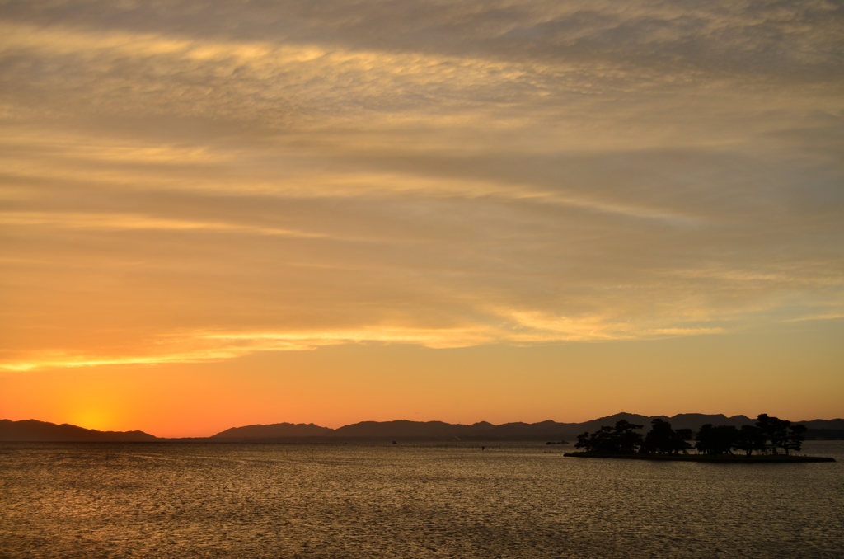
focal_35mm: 46
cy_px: 280
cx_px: 422
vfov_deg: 28.8
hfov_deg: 42.4
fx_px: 1088
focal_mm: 31
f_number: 5
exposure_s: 1/320
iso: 100
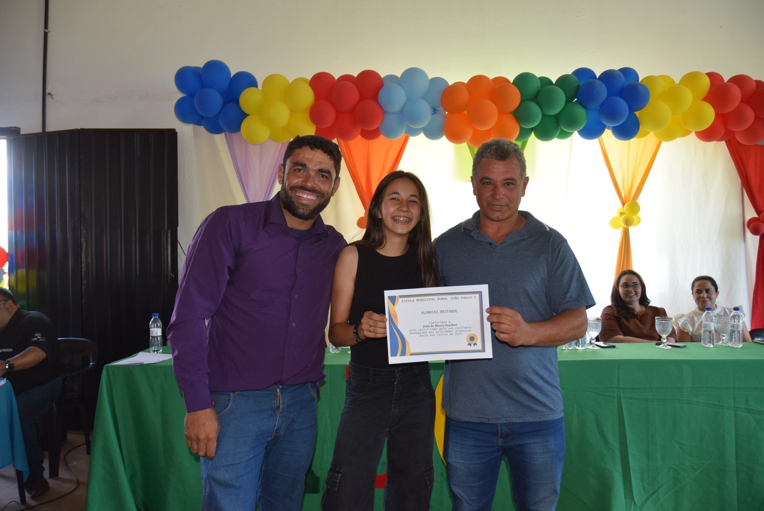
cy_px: 256
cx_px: 382
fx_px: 573
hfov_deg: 67.3
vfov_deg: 48.0
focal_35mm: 27
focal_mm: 18
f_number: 5
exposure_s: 1/100
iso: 800
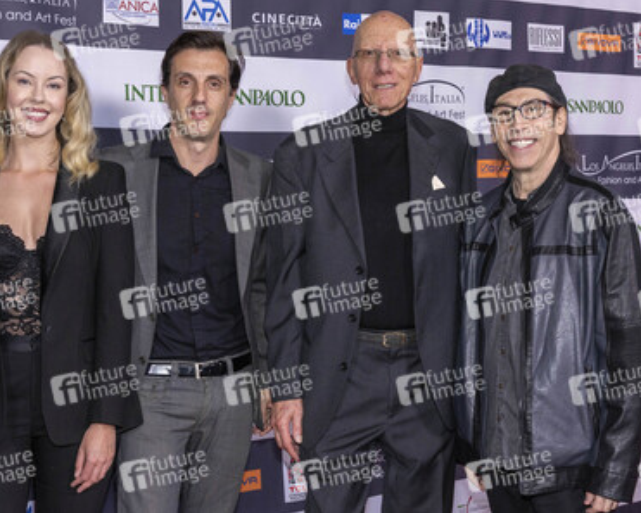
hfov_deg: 44.7
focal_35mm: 41
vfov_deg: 36.5
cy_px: 256
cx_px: 291
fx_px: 778
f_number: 5.6
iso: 800
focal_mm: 36
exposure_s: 1/200
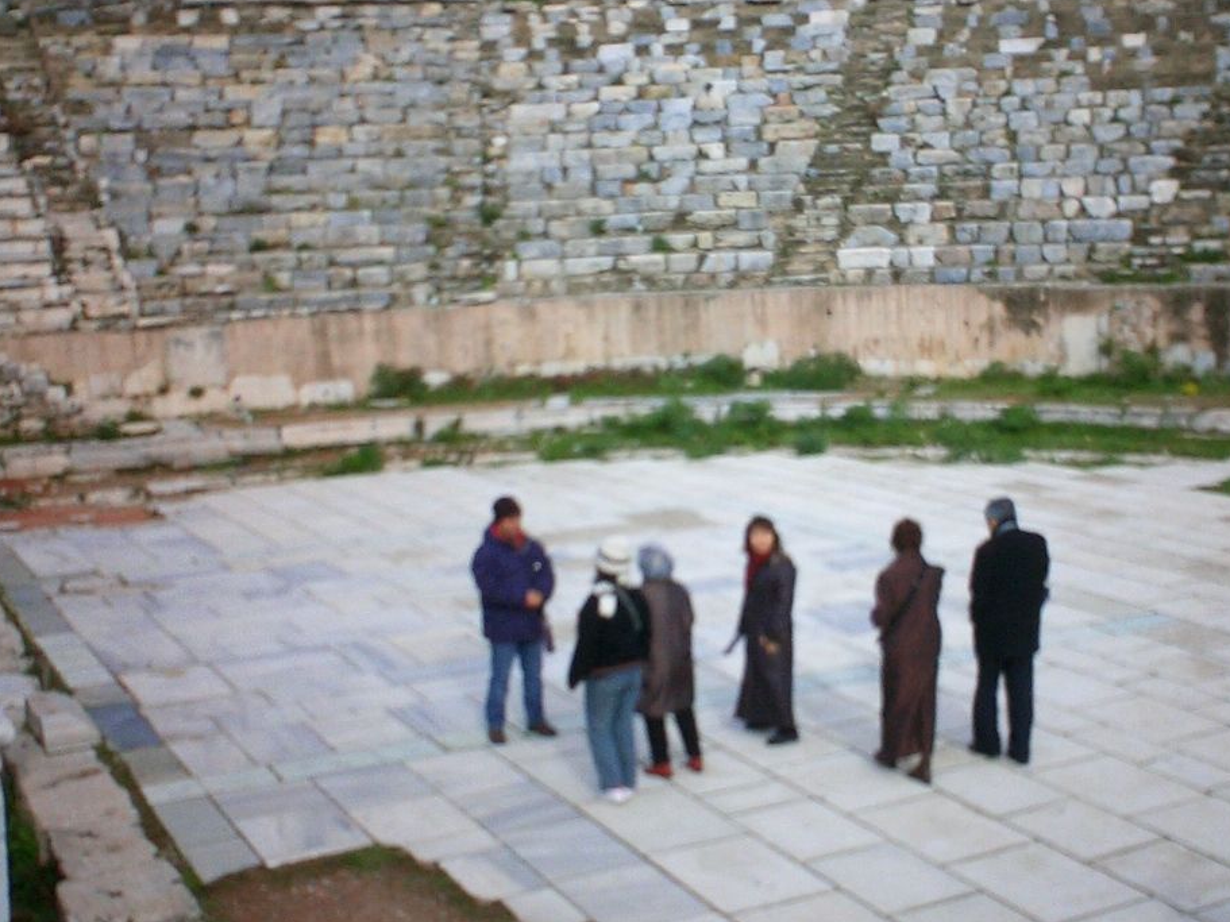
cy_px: 406
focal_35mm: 52
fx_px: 1847
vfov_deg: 28.0
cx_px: 791
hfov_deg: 36.5
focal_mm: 5.6
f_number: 3.5
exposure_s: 1/1000
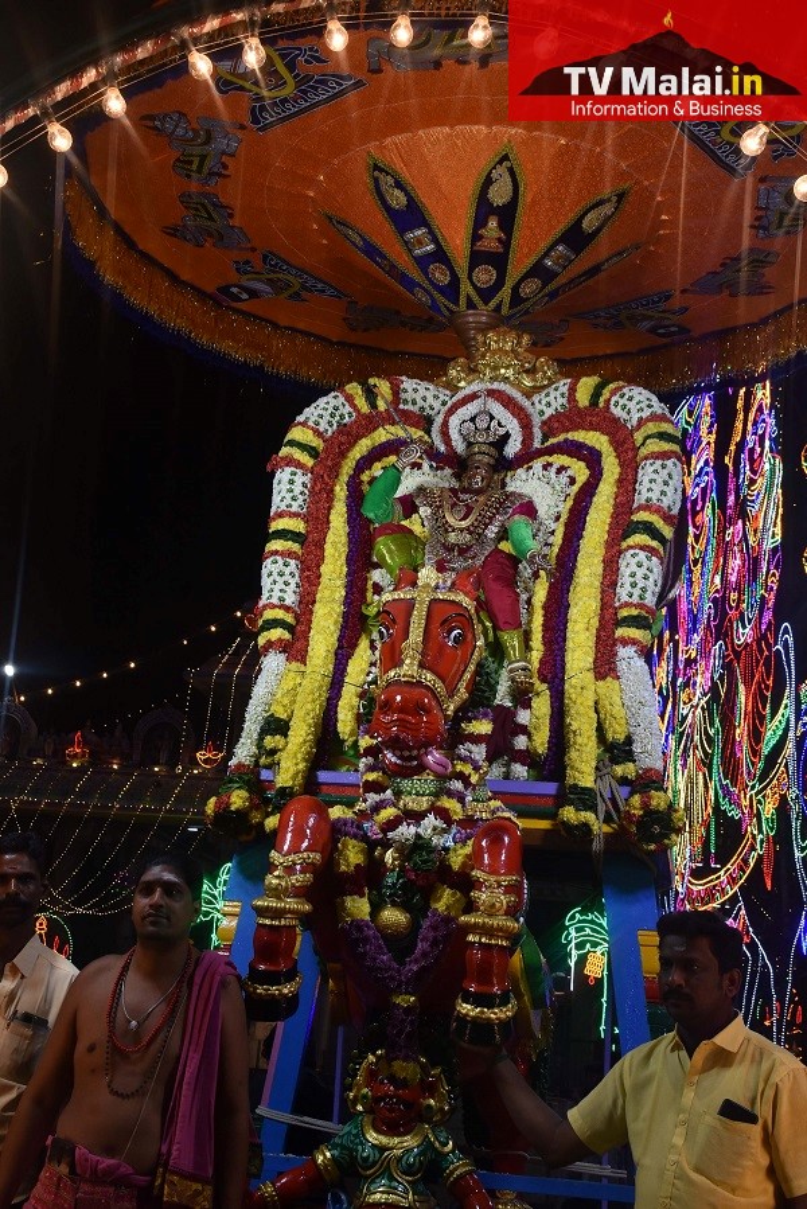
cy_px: 604
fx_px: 1613
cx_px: 404
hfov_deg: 28.1
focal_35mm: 48
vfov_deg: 41.1
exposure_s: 1/125
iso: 500
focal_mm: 32
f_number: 10
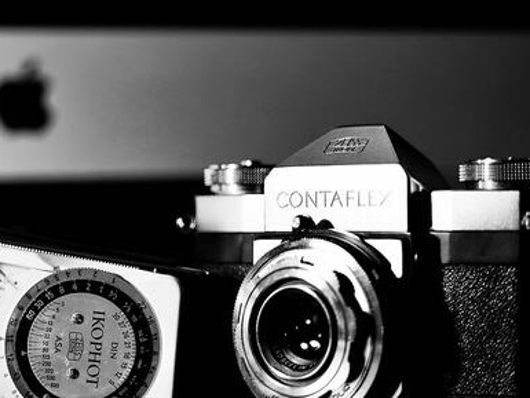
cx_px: 206
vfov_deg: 11.1
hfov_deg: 14.7
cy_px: 190
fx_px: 2052
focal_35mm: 134
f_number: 1.7
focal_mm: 43
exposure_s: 1/125
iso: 200
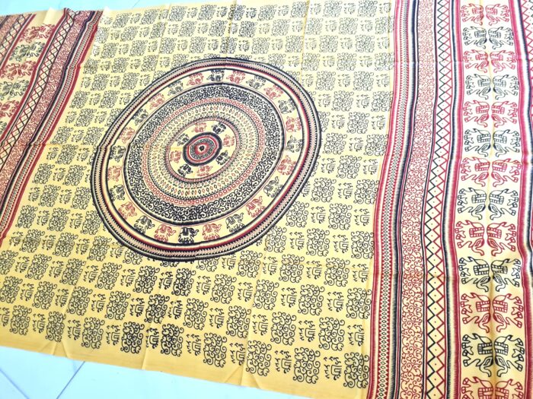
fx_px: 400
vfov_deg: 53.1
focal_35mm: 26
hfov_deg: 67.3
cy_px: 200
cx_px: 266
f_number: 1.8
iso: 250
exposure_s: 1/40
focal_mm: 5.4
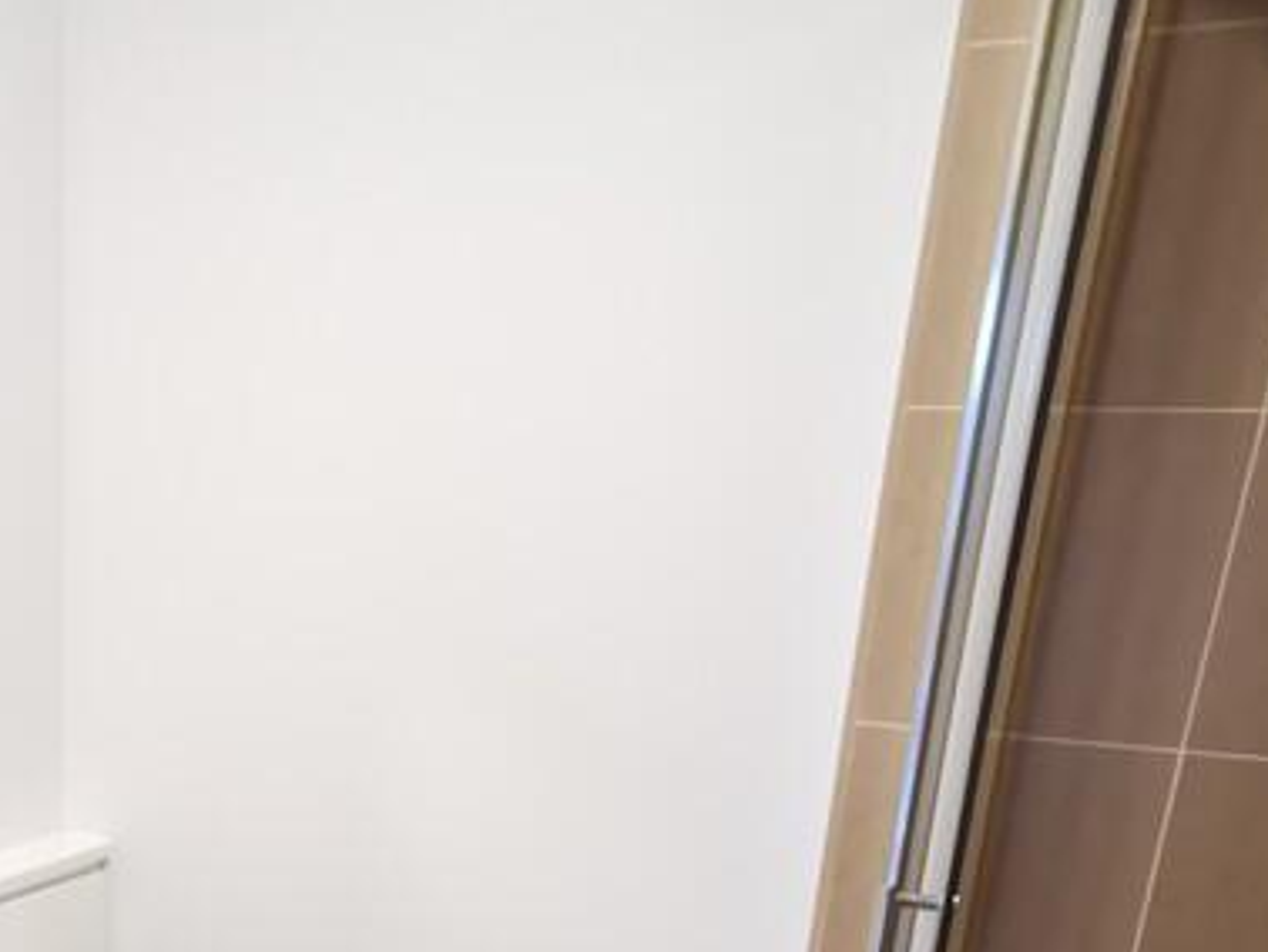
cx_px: 238
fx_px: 1686
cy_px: 1116
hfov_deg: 39.5
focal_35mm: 46
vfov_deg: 28.0
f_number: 2.2
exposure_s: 1/20
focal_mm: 2.26
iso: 500
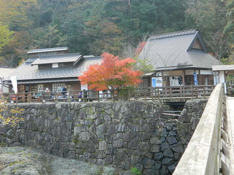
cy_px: 88
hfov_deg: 33.8
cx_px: 117
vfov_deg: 25.7
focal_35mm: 57
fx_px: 385
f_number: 3.8
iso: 80
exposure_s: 1/60
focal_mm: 10.2
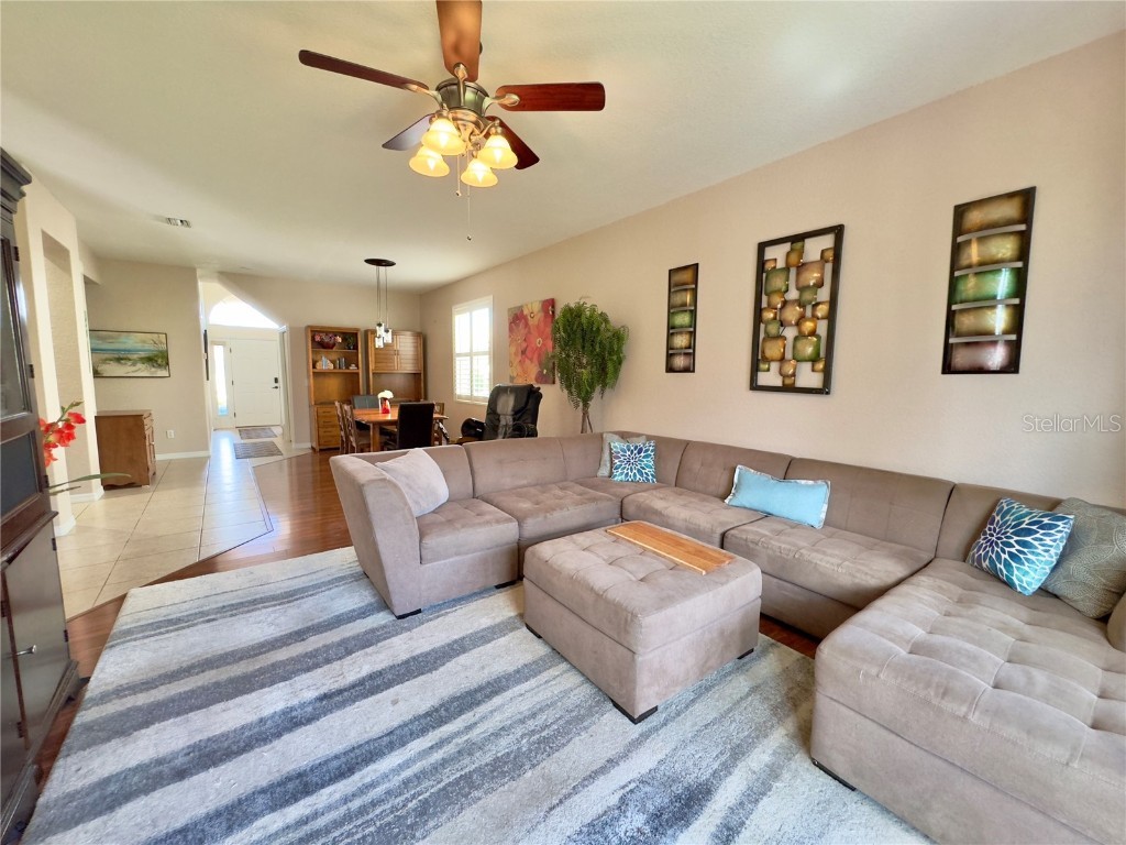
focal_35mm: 14
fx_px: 455
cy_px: 422
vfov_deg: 85.7
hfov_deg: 102.1
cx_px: 563
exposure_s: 1/60
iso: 250
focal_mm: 2.22
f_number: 2.2
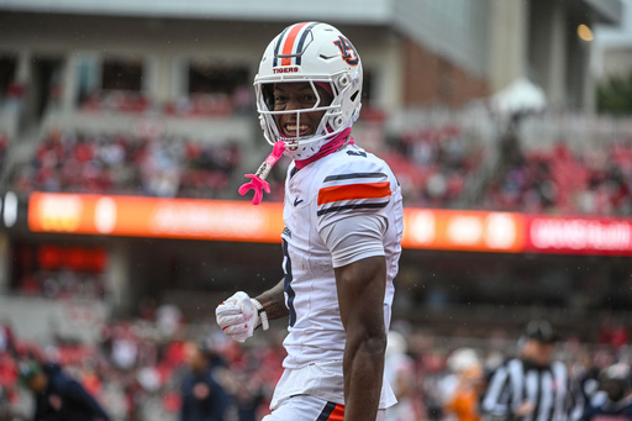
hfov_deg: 10.3
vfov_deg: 6.9
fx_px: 3510
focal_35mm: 200
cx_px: 316
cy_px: 210
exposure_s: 1/1600
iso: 1600
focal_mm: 200
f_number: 4
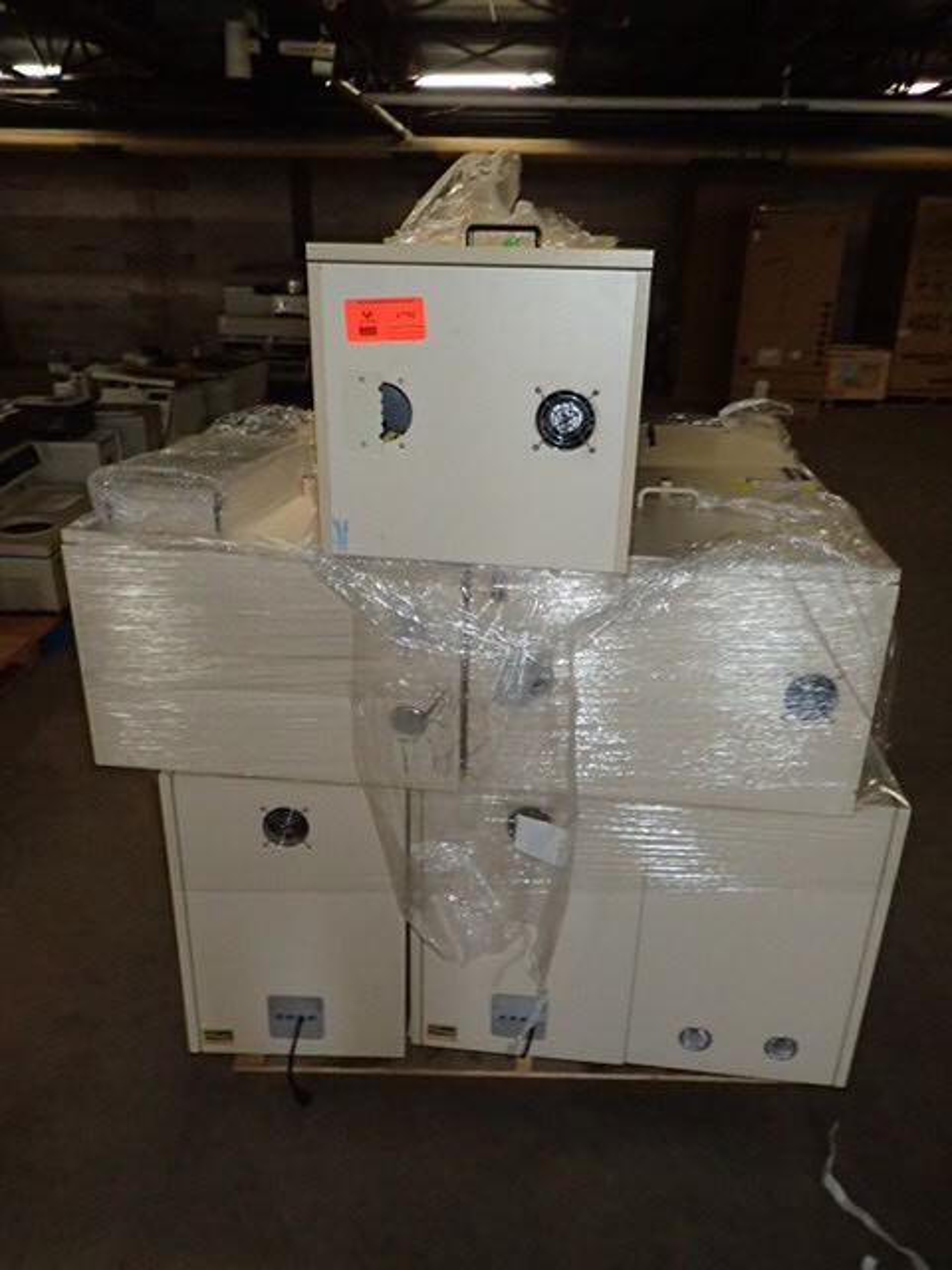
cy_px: 635
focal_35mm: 25
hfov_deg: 54.9
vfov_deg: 69.4
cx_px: 476
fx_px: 917
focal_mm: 4.5
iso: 800
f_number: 5.6
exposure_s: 1/30
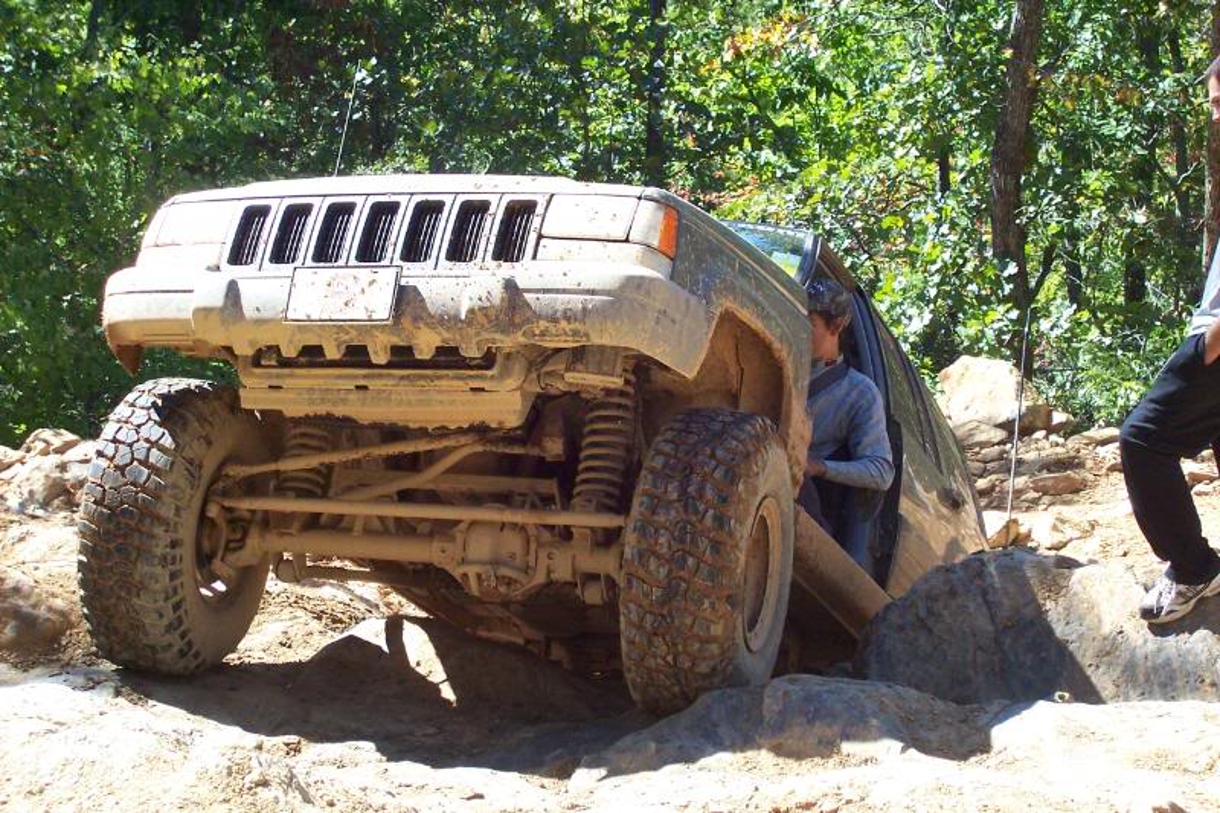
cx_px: 610
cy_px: 406
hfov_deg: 24.8
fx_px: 2778
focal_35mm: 82
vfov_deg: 16.6
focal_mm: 13.5
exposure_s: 1/250
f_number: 4.1
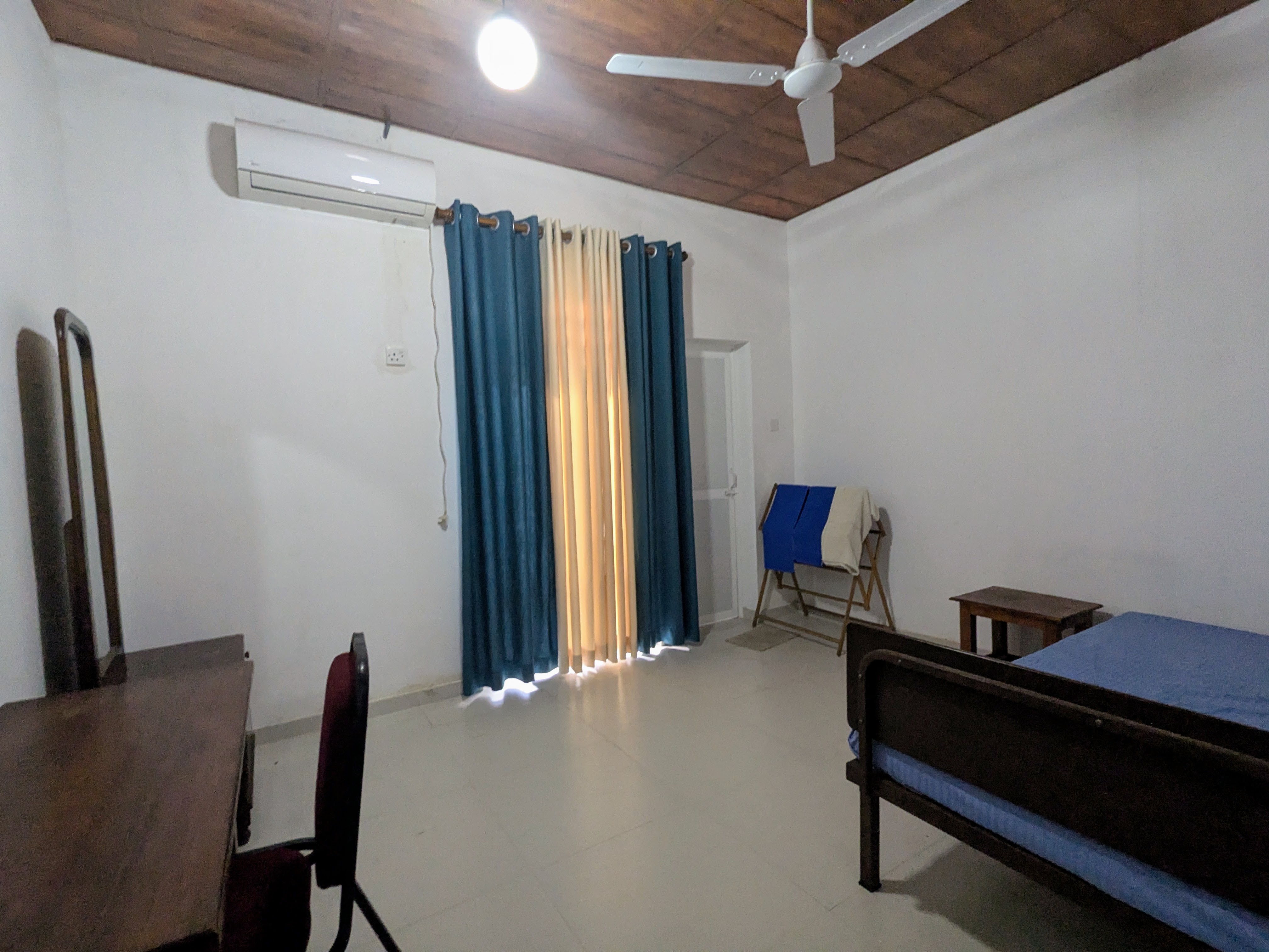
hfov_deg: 94.5
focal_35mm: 16
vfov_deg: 78.1
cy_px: 476
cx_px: 634
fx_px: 587
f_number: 2.2
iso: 507
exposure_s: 1/25
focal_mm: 2.35
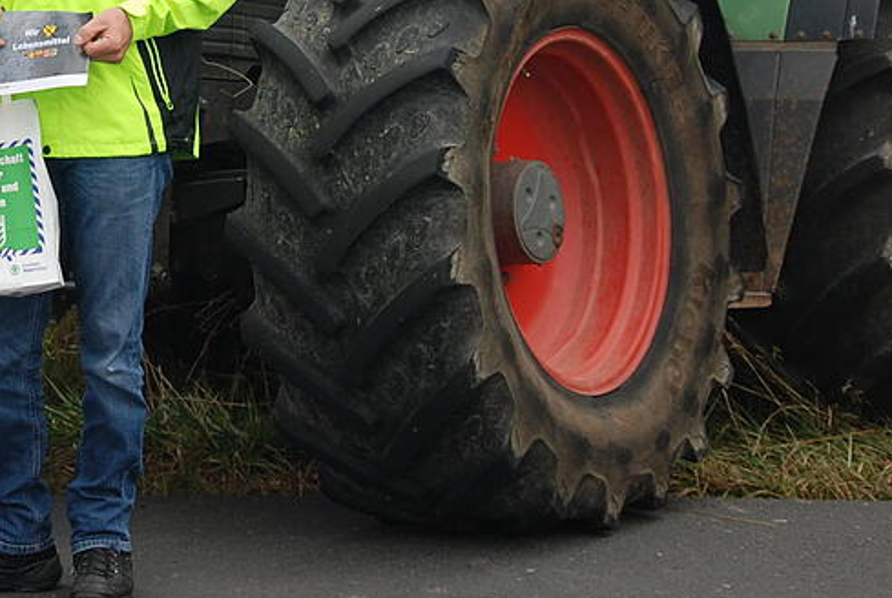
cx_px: -1
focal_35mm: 125
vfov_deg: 10.9
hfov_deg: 16.0
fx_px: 3103
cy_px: 9
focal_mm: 38
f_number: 5.6
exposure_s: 1/125
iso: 140
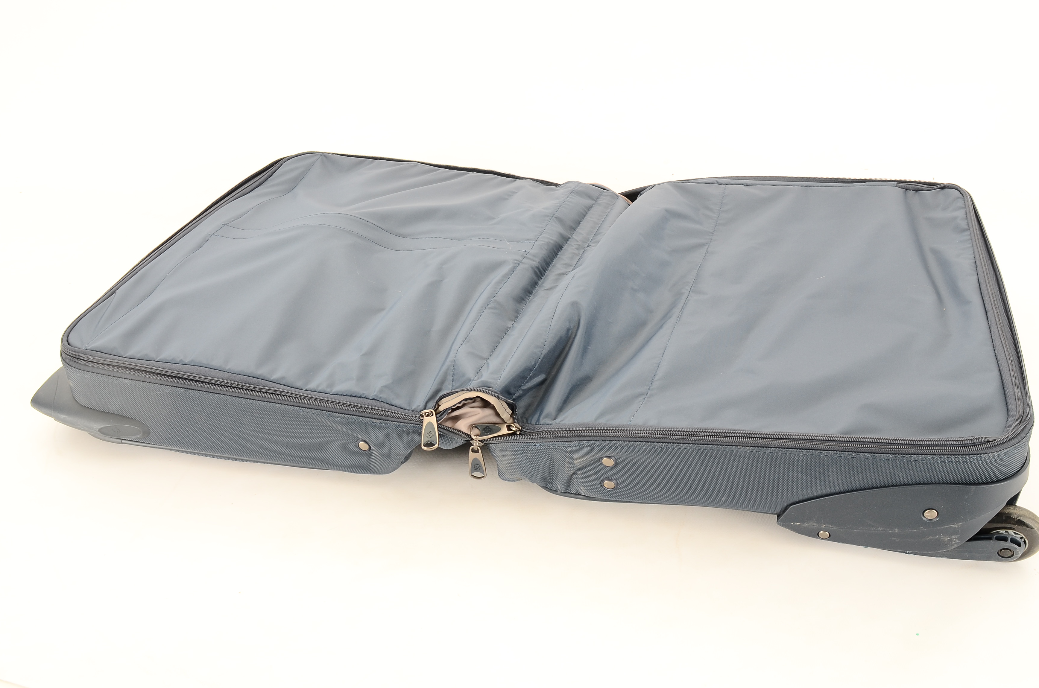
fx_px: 966
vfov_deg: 39.2
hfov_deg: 56.5
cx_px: 545
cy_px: 335
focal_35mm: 34
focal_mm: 21
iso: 250
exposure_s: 1/80
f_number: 10
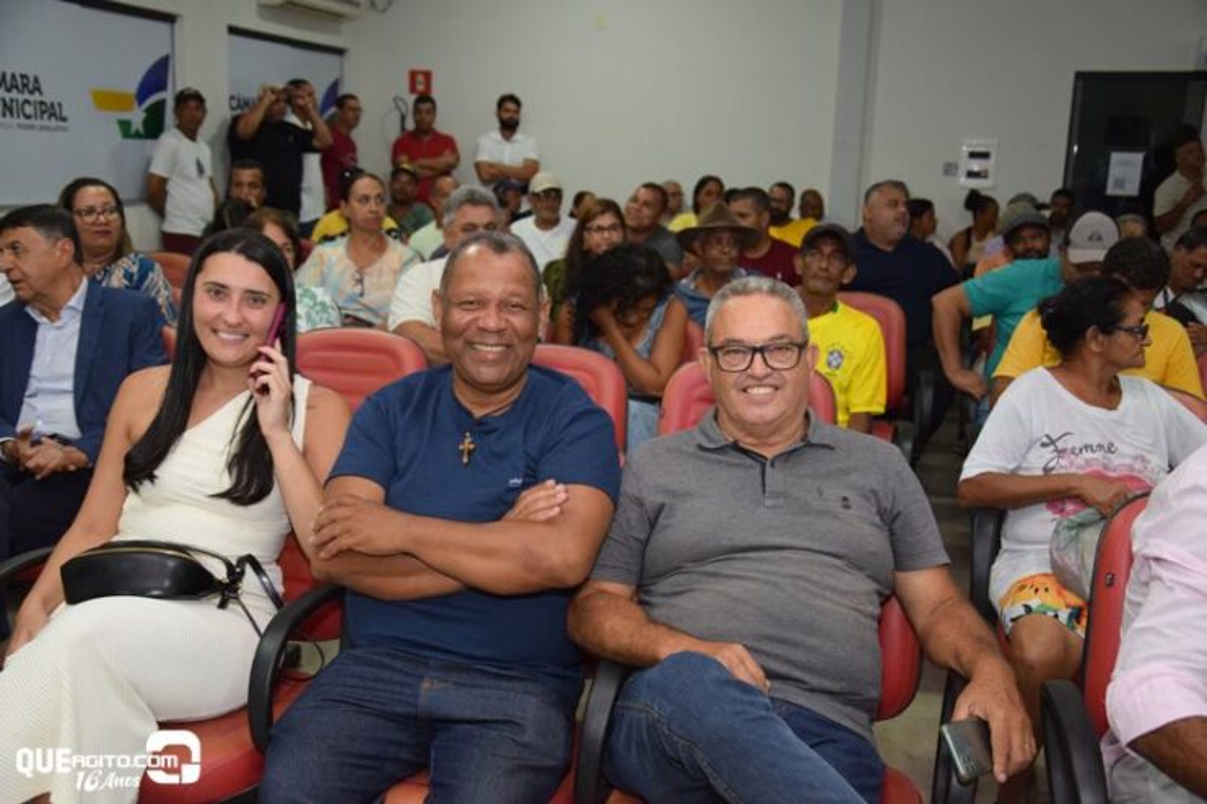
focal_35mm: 42
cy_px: 402
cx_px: 604
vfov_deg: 31.9
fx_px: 1407
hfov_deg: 46.4
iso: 1100
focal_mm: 28
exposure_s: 1/60
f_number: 4
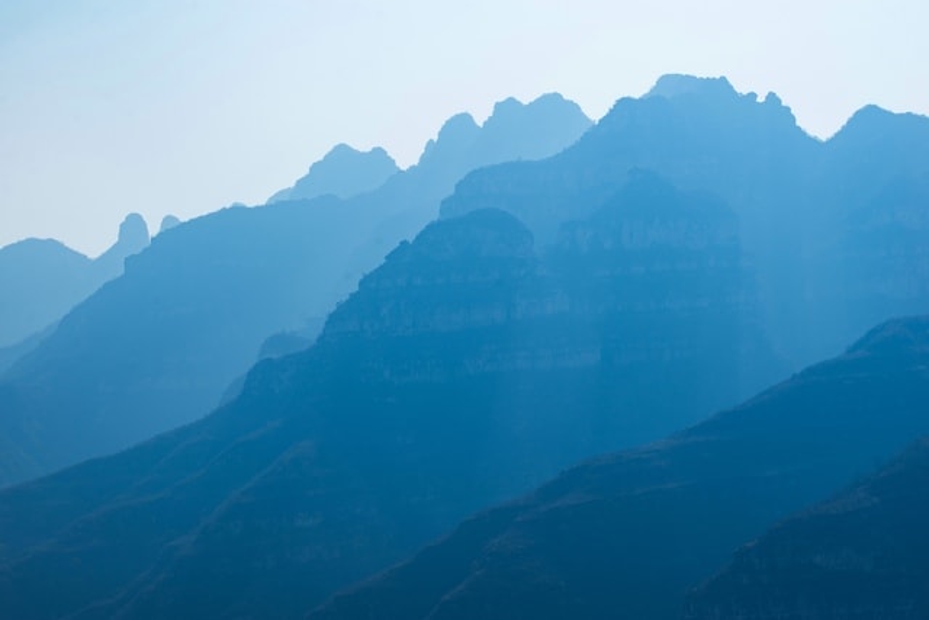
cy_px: 310
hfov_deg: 28.8
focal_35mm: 70
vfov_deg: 19.5
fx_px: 1807
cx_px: 464
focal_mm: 70
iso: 100
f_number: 8
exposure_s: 1/640
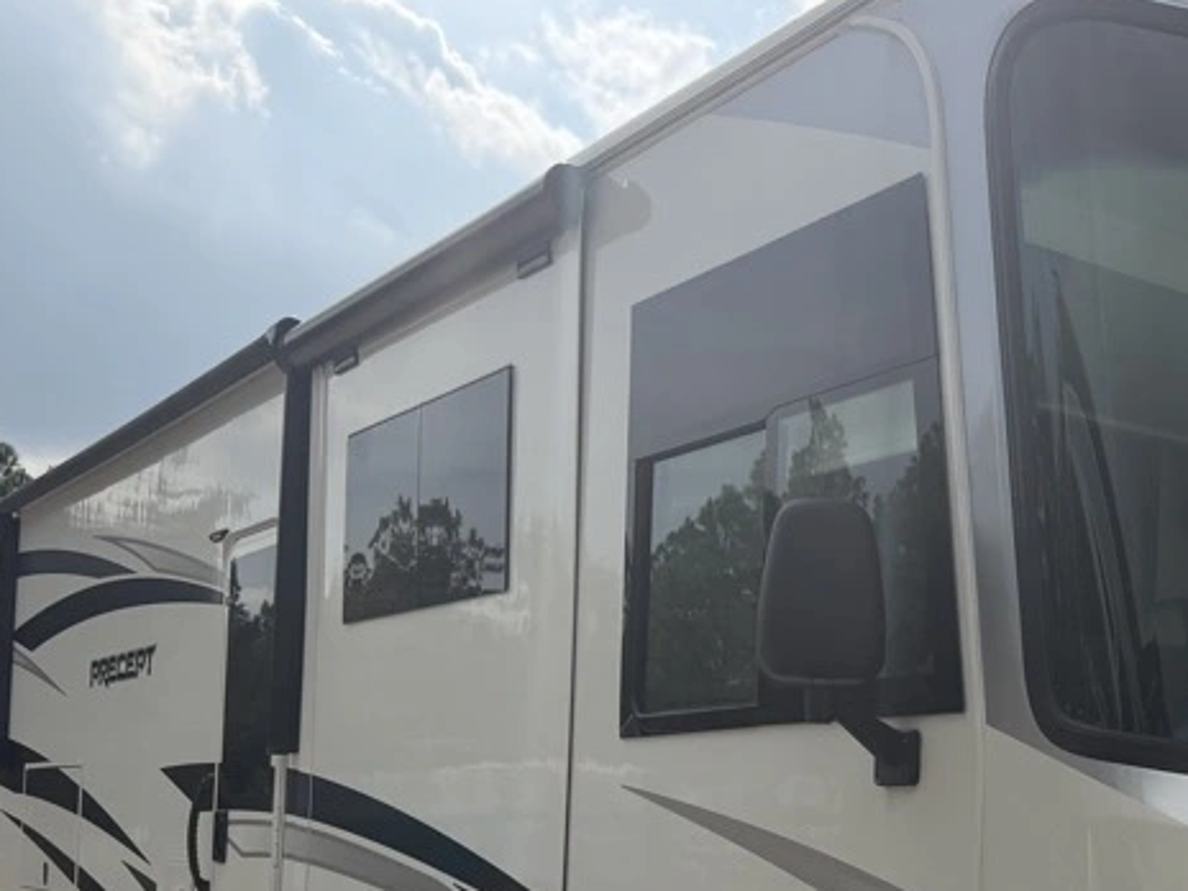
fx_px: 1819
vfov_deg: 26.7
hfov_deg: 34.7
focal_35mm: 53
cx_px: 999
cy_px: 783
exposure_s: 1/8130
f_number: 1.78
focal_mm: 6.76
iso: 100
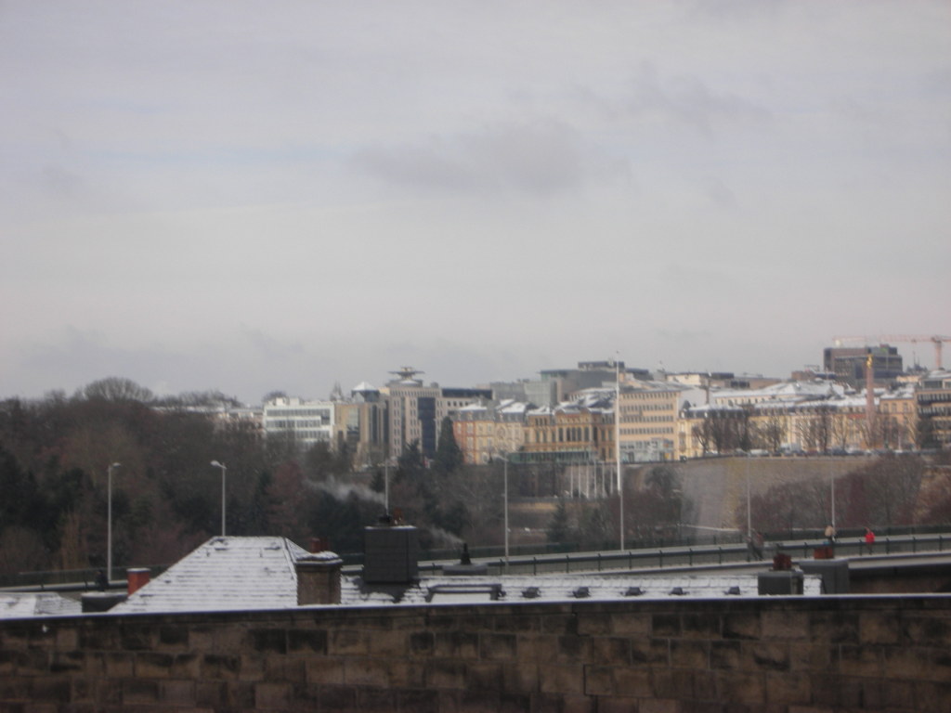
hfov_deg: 18.7
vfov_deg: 14.1
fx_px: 2885
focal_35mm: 105
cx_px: 476
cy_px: 356
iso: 50
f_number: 5.4
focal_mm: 17.4
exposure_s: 1/148
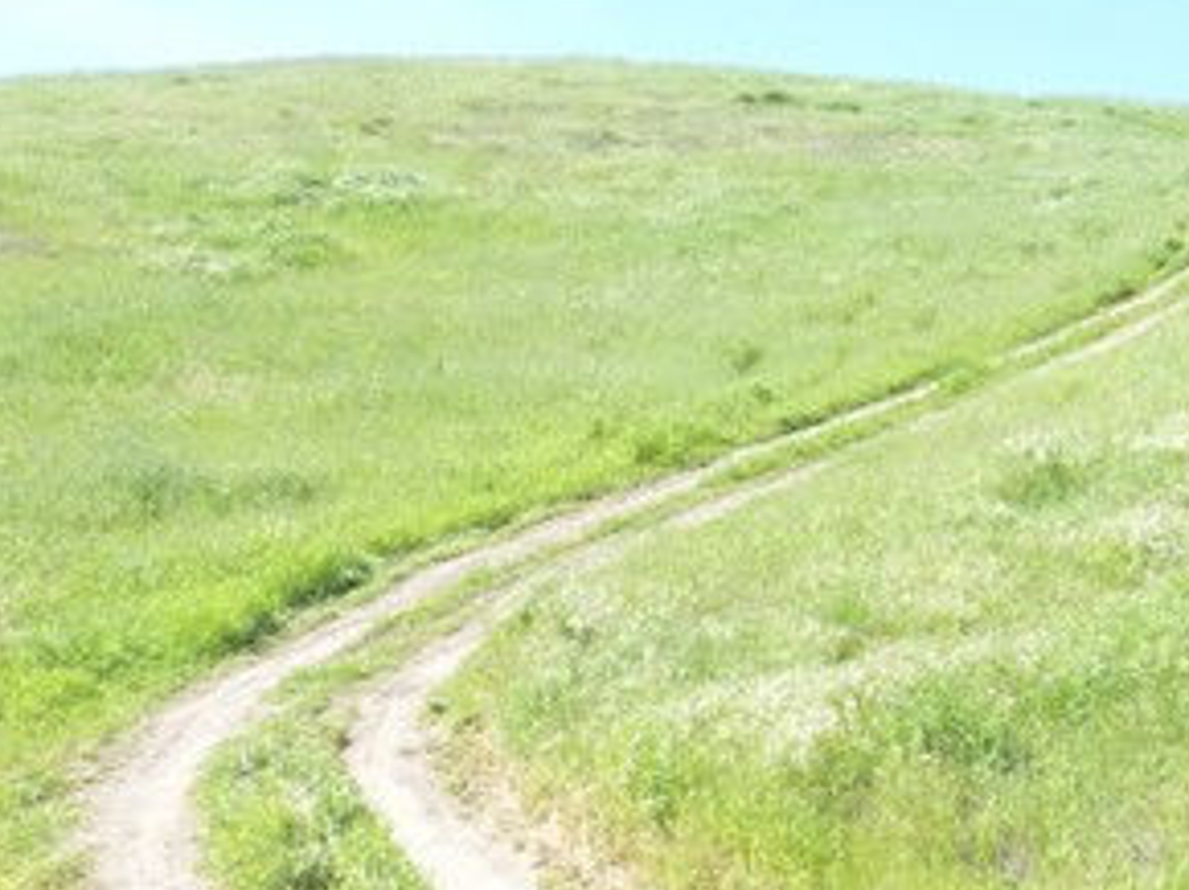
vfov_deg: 27.1
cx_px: 1214
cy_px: 664
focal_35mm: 53
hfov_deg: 32.9
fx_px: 1819
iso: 100
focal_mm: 4.3
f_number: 4
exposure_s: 1/250
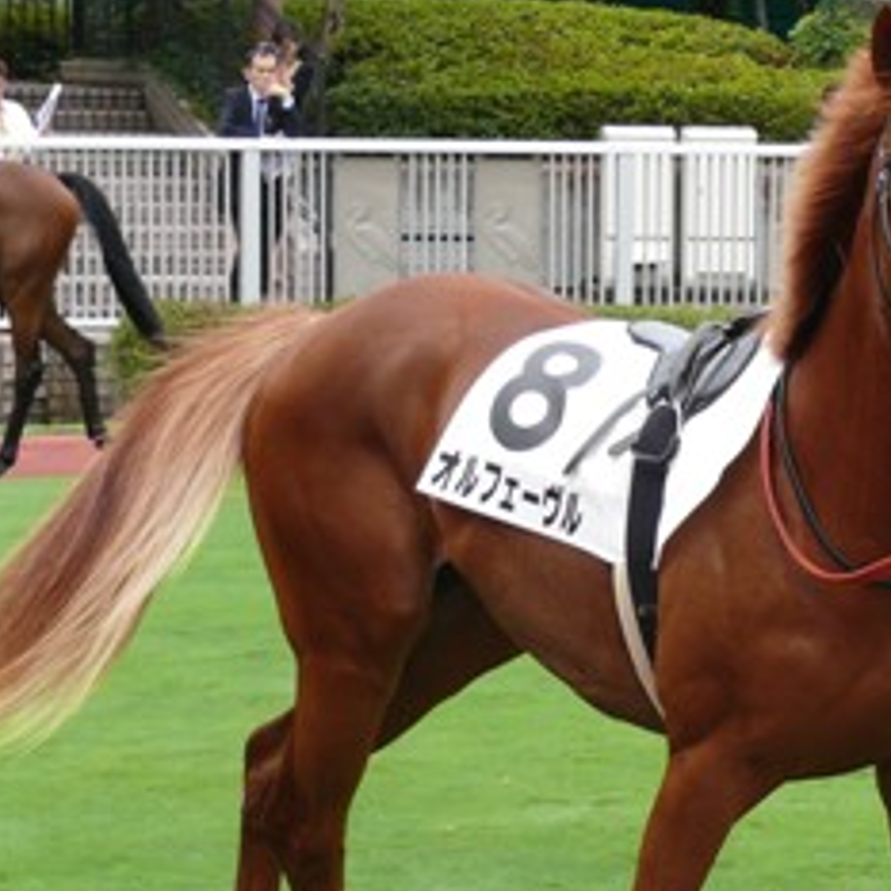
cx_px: 776
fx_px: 3873
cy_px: 706
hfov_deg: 13.0
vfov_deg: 13.1
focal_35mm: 133
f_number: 3.2
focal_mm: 13.8
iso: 100
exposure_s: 1/640
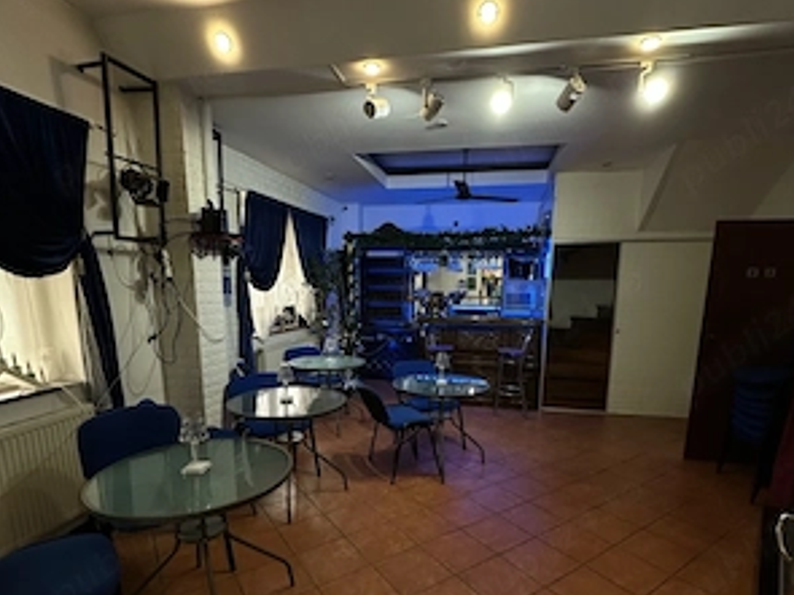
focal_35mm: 19
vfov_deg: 67.7
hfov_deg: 84.7
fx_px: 436
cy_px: 366
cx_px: 401
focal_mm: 2.22
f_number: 2.2
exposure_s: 1/63
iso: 250
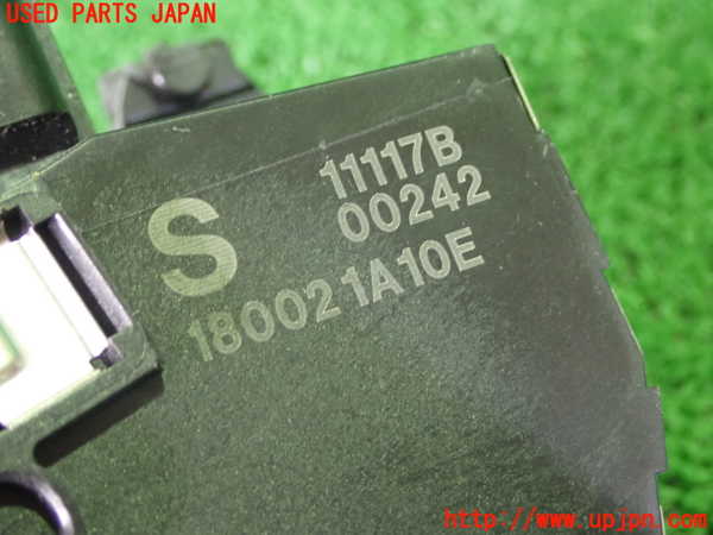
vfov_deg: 20.7
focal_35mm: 71
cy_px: 268
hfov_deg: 27.4
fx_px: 1462
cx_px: 356
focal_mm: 12.73
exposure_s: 1/15
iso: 1250
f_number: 3.9
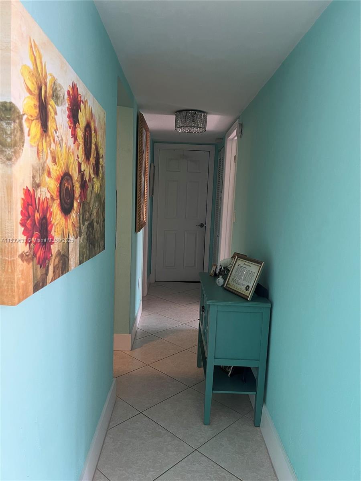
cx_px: 180
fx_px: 362
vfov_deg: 67.3
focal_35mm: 26
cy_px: 240
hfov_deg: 53.1
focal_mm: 5.7
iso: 160
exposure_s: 1/60
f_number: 1.5
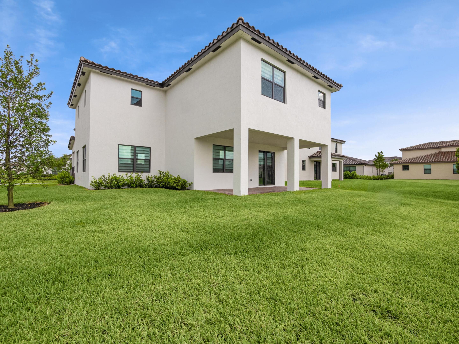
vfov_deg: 78.1
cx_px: 230
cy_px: 172
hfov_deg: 94.5
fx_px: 212
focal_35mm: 16
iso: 200
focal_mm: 8
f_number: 5.6
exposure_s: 1/250
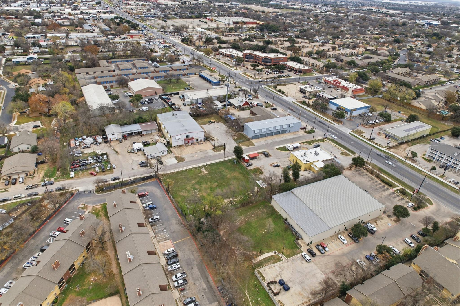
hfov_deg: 78.6
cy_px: 153
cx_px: 230
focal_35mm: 22
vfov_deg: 57.2
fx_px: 281
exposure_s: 1/30
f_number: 2.8
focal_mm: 8.4
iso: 100
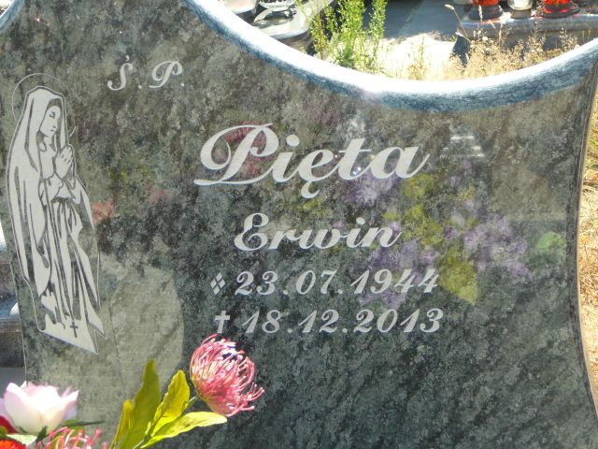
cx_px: 299
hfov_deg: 27.4
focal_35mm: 71
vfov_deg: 20.7
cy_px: 224
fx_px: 1227
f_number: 3.7
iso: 80
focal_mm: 10.5
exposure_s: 1/200
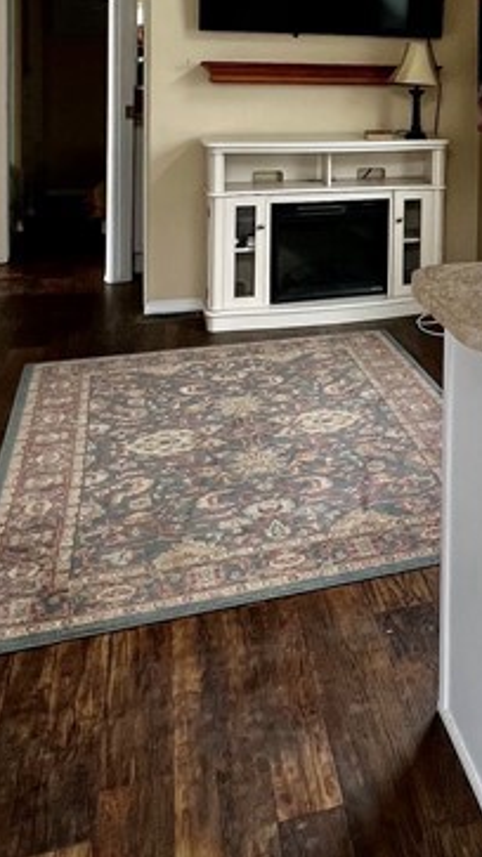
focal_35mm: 40
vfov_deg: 46.2
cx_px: 553
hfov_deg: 26.8
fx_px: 909
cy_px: 104
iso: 50
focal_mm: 1.57
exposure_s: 1/99
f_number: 1.8
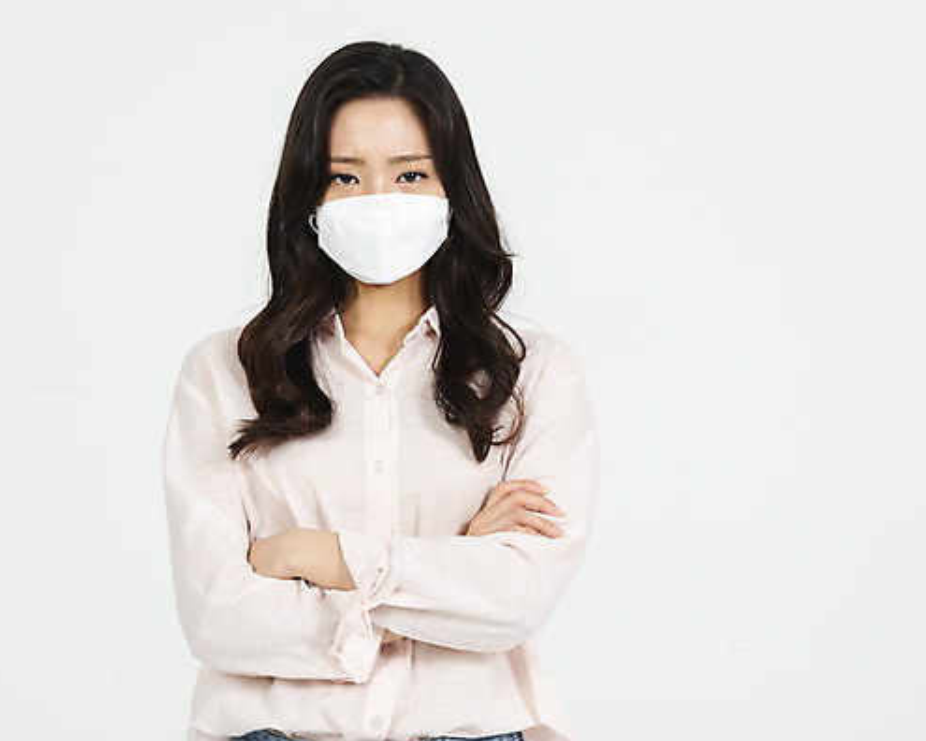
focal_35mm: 176
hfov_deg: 11.0
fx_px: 4823
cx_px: 383
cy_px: 370
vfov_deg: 8.8
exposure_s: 1/125
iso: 100
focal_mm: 155
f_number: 13
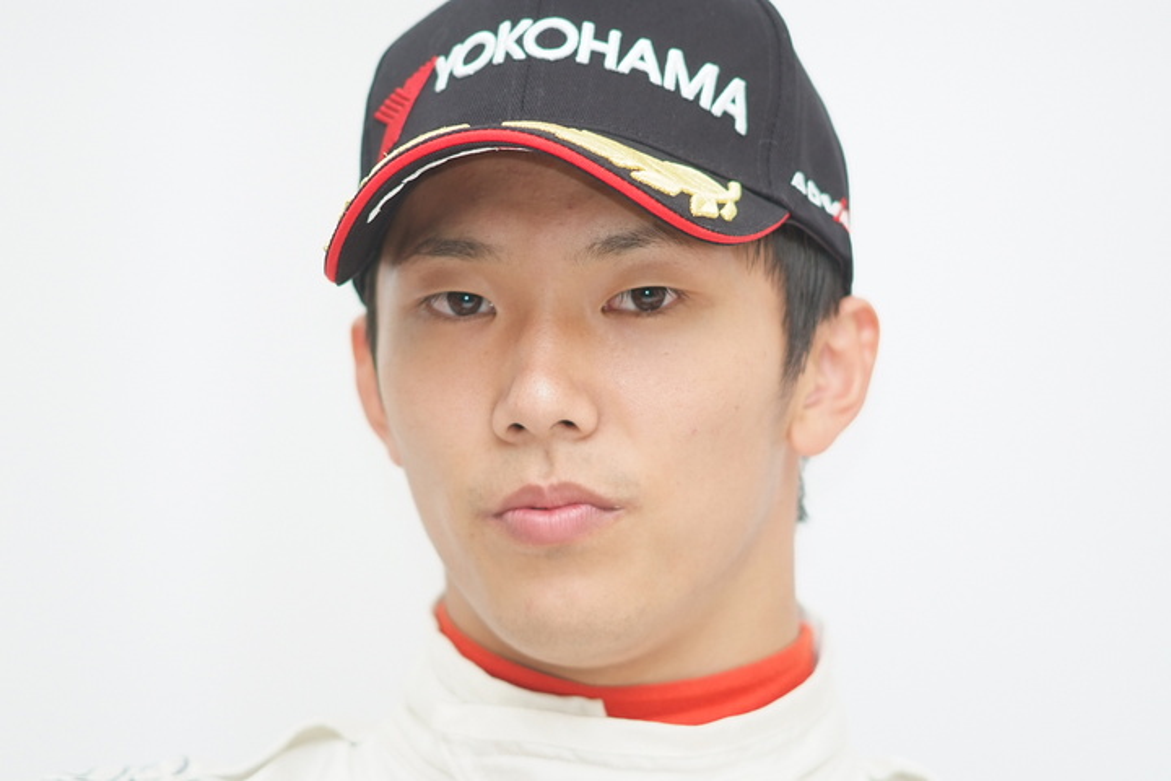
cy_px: 390
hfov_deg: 7.6
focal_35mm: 270
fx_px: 8782
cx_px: 586
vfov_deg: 5.1
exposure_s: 1/250
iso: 400
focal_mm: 180
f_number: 2.8
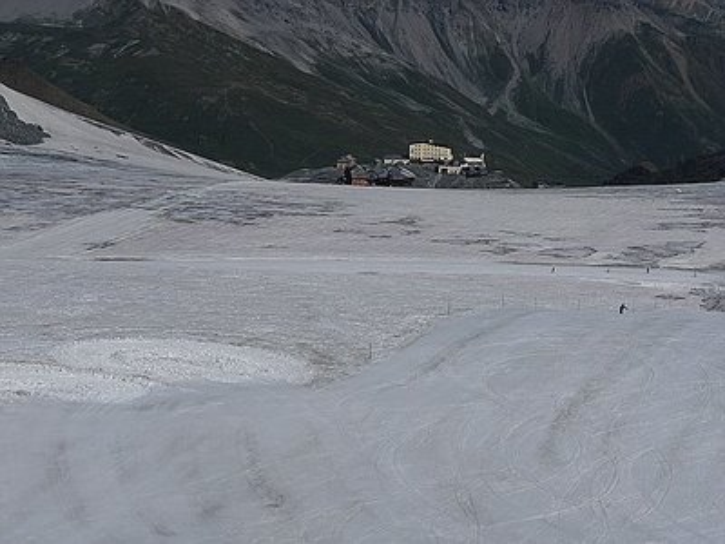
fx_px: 2953
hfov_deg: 14.0
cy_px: 272
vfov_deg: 10.5
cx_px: 362
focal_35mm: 141
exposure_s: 1/500
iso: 100
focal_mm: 24.1
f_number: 11
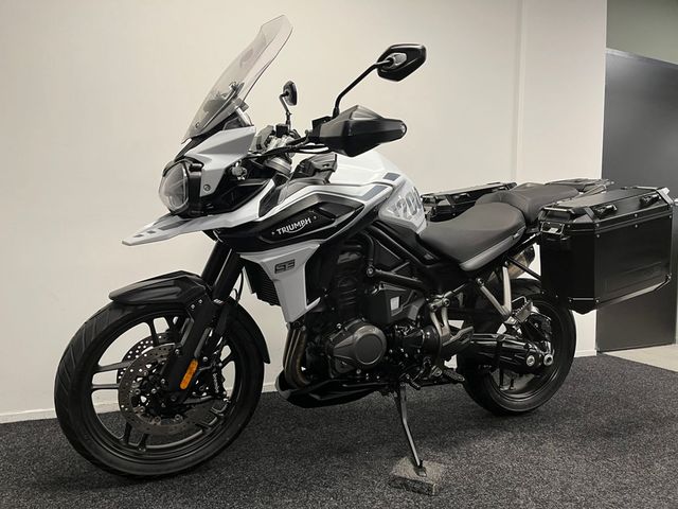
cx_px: 339
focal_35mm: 26
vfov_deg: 53.1
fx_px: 509
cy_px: 254
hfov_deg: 67.3
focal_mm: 5.1
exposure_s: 1/50
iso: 100
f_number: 1.6
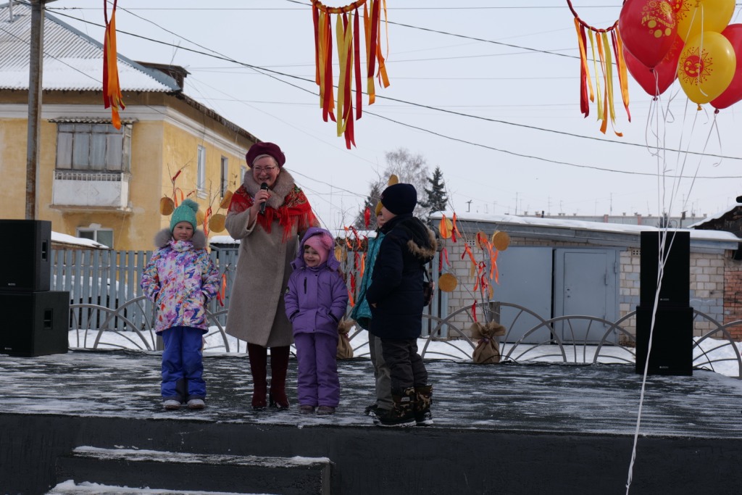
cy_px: 248
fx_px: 1237
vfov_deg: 22.6
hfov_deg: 33.4
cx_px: 371
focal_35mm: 60
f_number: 8
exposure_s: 1/200
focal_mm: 60
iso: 100
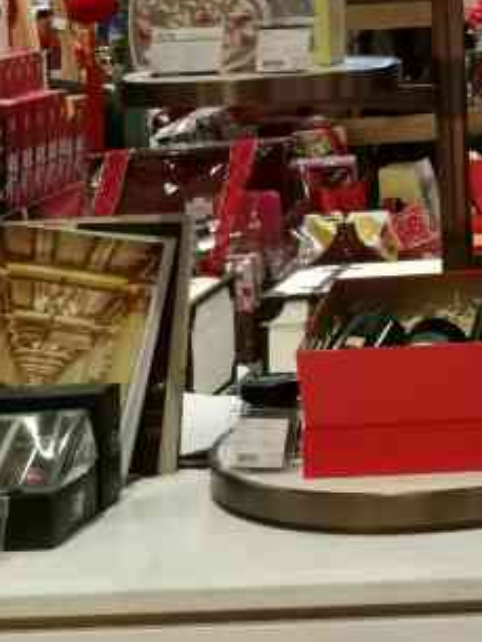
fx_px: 1818
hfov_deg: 14.5
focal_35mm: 98
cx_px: 629
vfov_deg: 17.9
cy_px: -319
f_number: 1.8
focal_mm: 4.75
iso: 250
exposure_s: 1/100
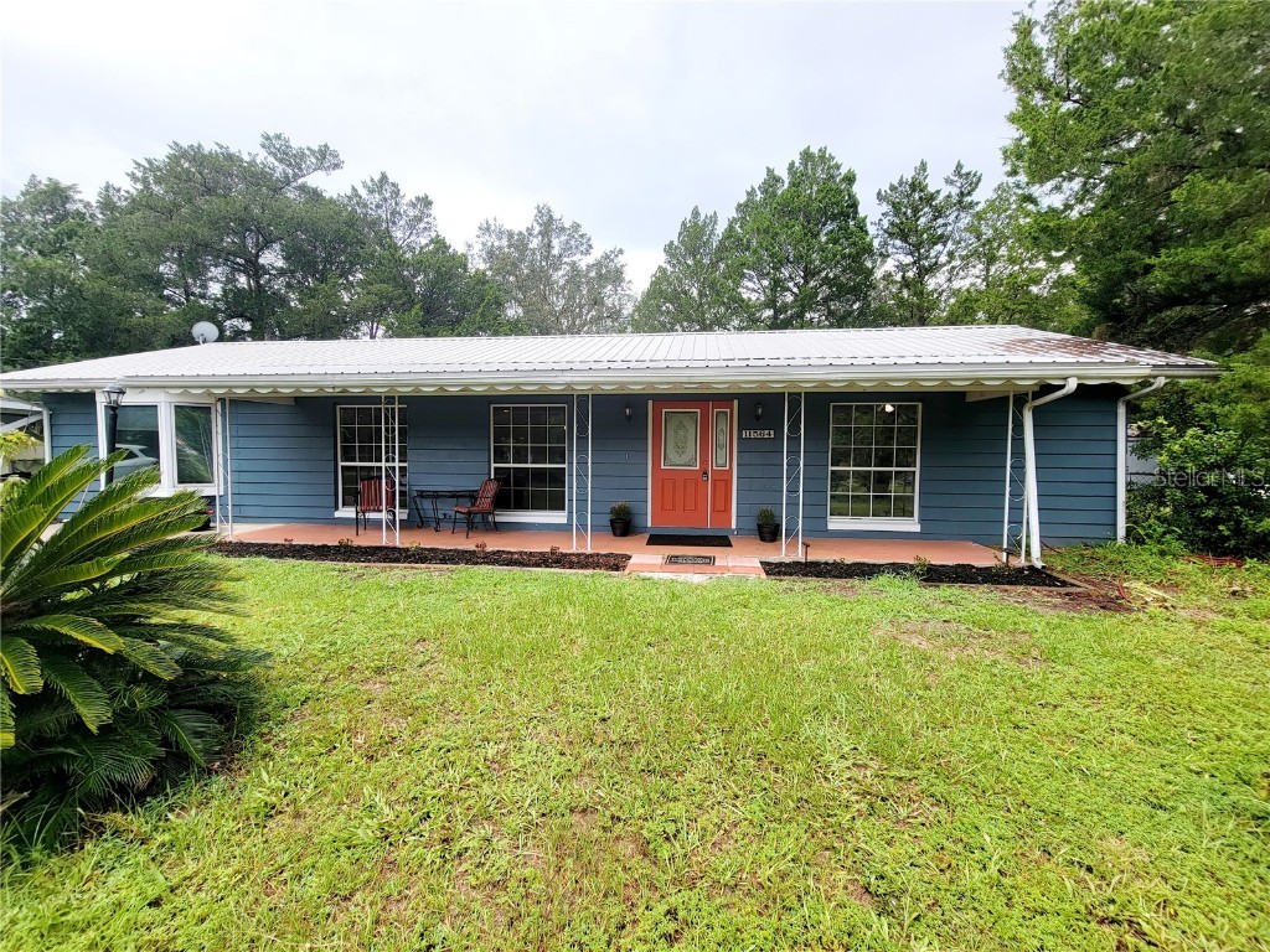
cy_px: 476
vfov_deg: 89.9
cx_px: 635
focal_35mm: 13
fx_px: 477
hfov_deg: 106.2
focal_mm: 2.2
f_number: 2.2
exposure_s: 1/909
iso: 50
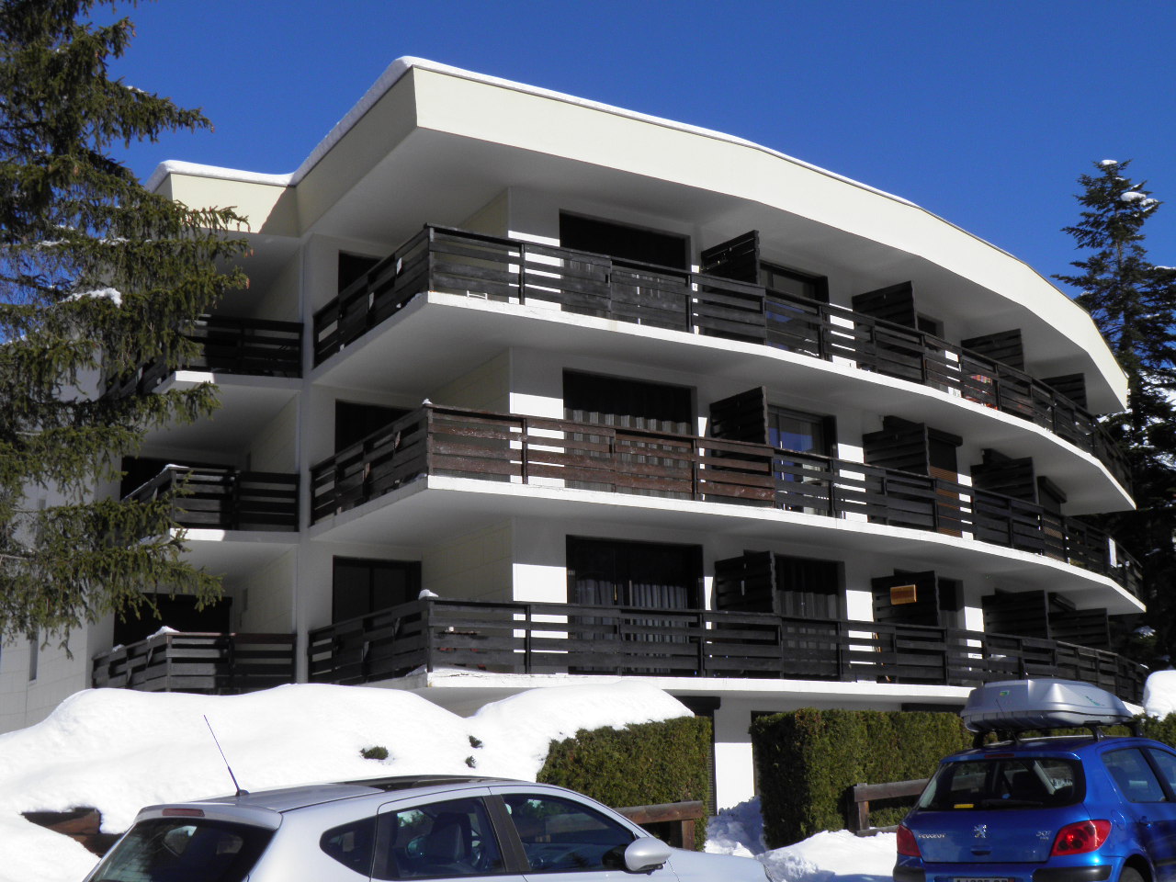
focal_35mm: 44
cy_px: 441
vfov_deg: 32.9
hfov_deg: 42.9
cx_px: 588
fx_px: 1495
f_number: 6
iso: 50
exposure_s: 1/500
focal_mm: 7.9
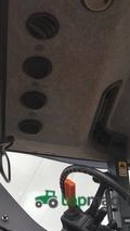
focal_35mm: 61
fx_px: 373
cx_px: 116
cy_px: 200
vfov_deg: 32.9
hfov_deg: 19.4
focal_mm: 4.15
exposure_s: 1/686
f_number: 2.2
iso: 25
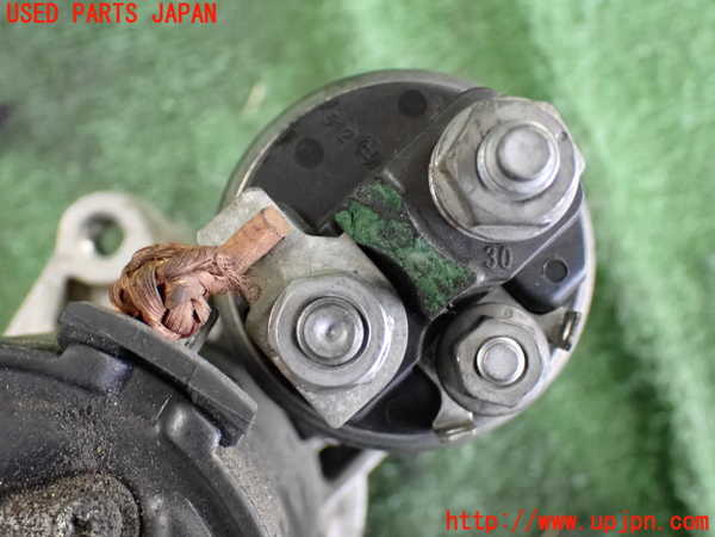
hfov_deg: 35.5
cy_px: 268
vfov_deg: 27.0
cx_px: 358
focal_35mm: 54
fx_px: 1115
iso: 2500
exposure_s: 1/50
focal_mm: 9.65
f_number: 3.3
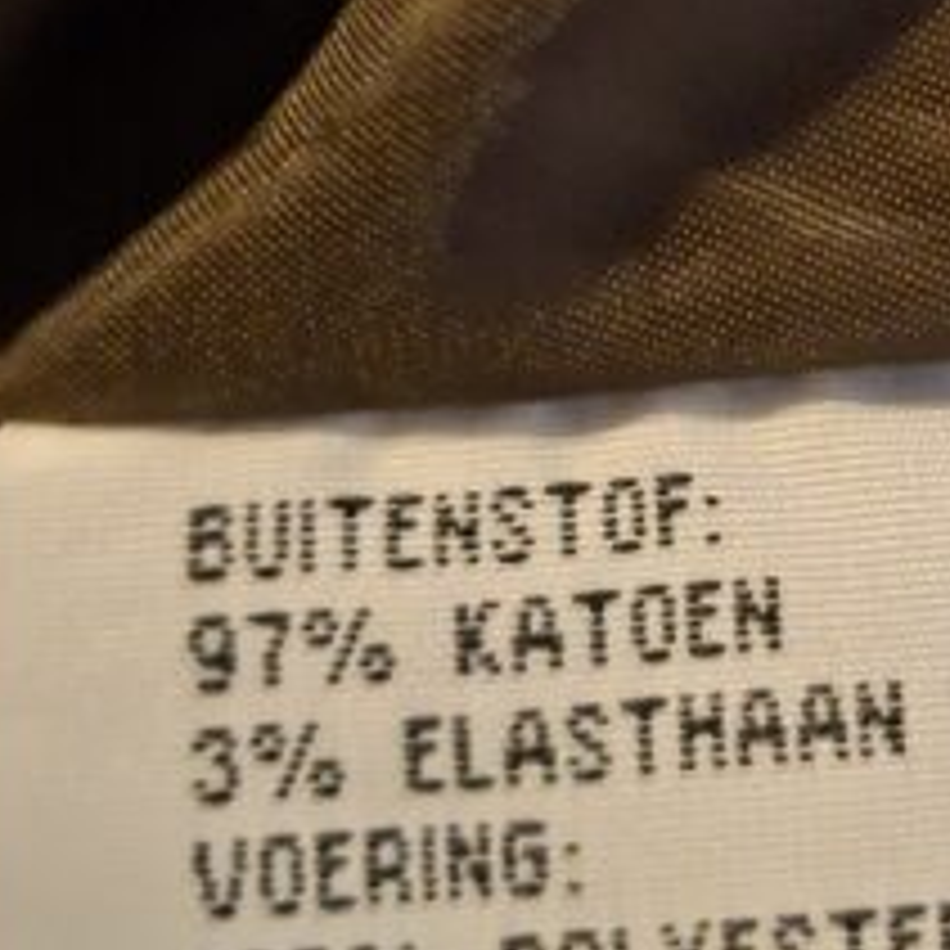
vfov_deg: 21.3
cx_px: 878
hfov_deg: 21.9
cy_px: -95
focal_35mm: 77
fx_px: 2391
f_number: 1.8
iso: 1000
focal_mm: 5.54
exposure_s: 1/20
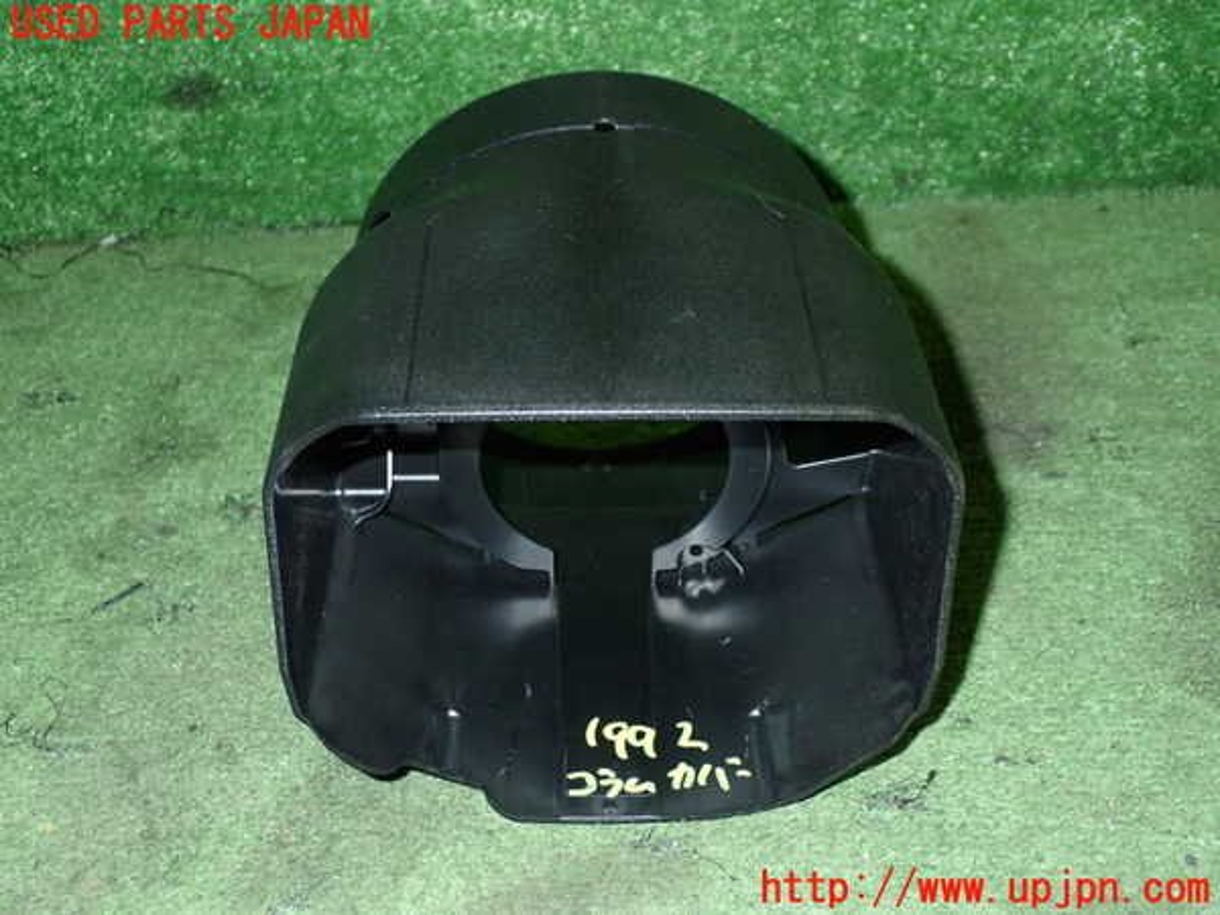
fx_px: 1551
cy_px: 458
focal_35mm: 44
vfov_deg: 32.9
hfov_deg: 42.9
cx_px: 610
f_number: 9
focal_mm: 7.84
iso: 800
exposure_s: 1/40
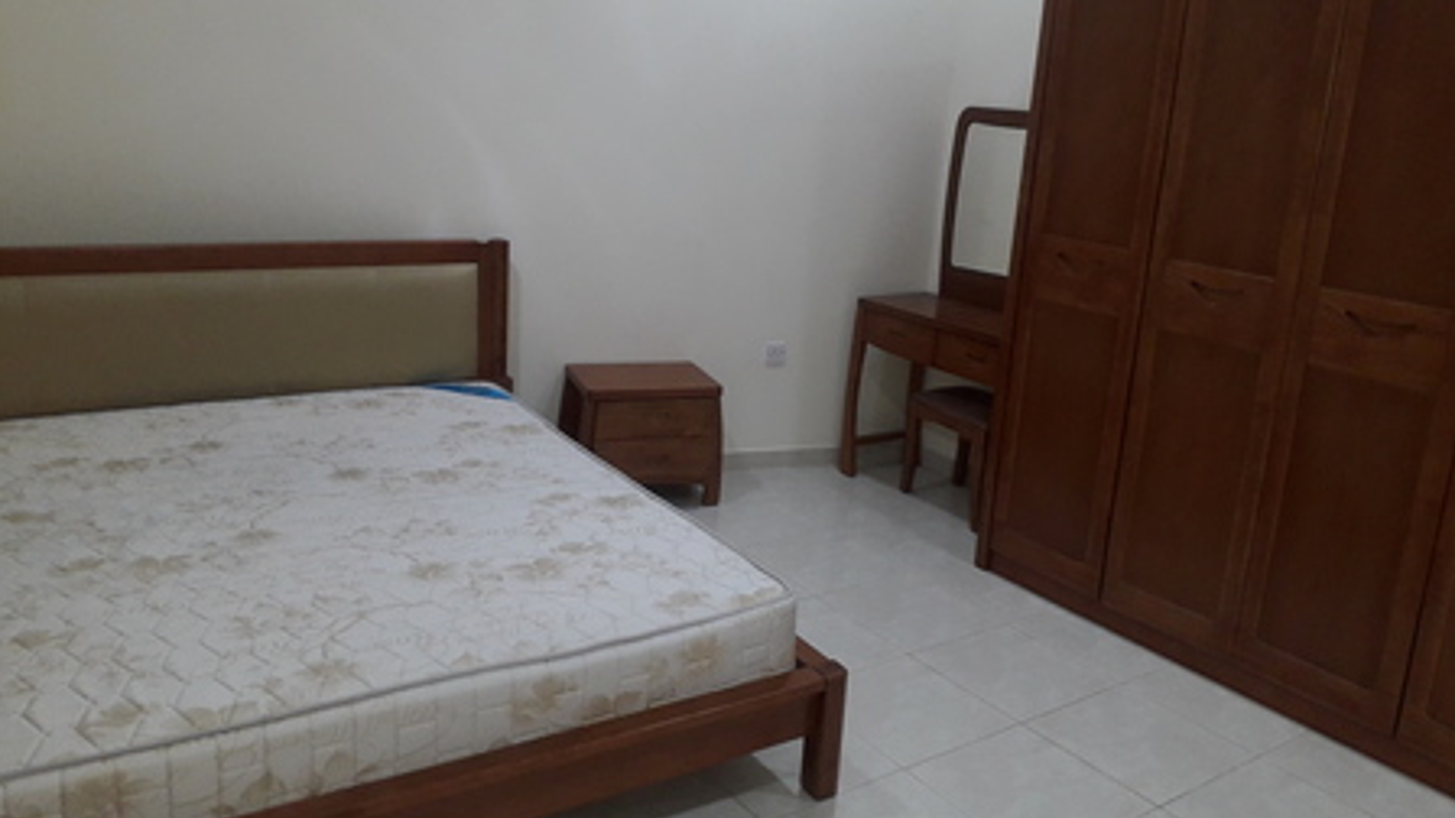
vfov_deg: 38.8
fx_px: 1157
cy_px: 346
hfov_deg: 64.3
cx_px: 739
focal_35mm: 30
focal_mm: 3.6
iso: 125
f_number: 1.9
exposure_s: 1/50
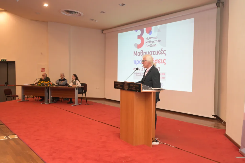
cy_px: 82
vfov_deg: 38.8
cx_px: 122
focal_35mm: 34
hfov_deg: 55.8
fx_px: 231
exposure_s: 1/200
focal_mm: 34
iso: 3200
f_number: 4
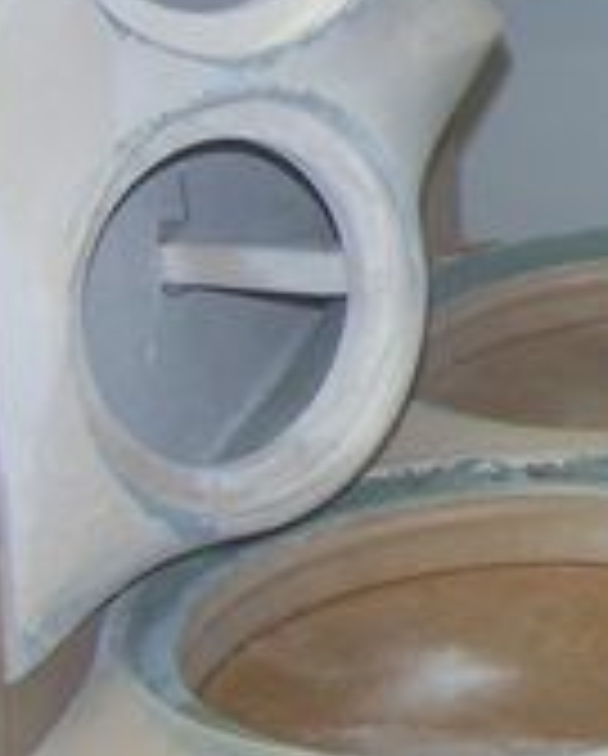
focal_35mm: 141
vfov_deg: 13.6
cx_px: 1320
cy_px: 184
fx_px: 3163
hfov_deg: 10.0
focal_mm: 6.3
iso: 80
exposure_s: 1/60
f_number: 2.8
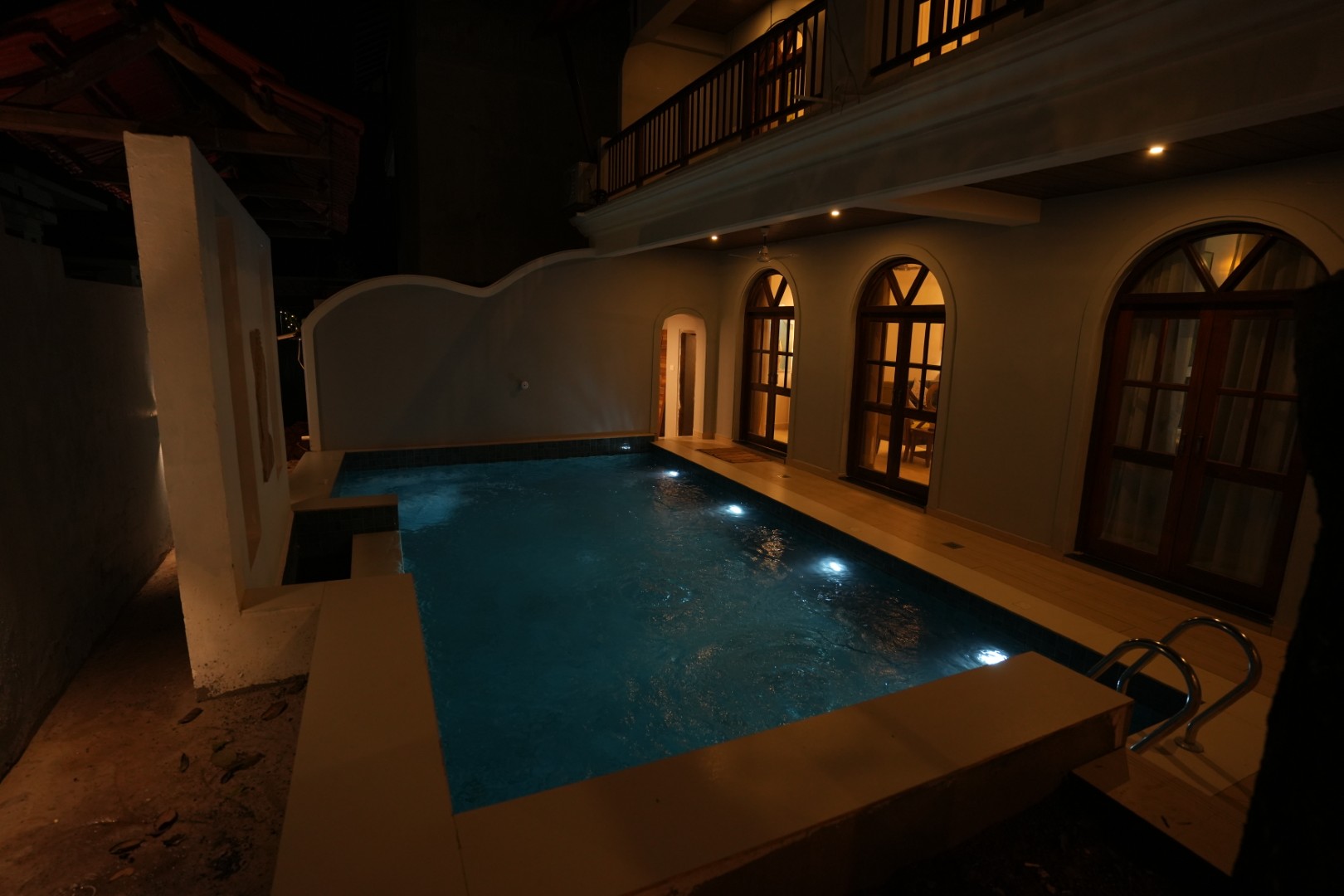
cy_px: 448
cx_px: 672
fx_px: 635
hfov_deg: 93.3
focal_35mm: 17
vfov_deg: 70.4
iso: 1600
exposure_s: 1/100
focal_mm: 17
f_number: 2.8
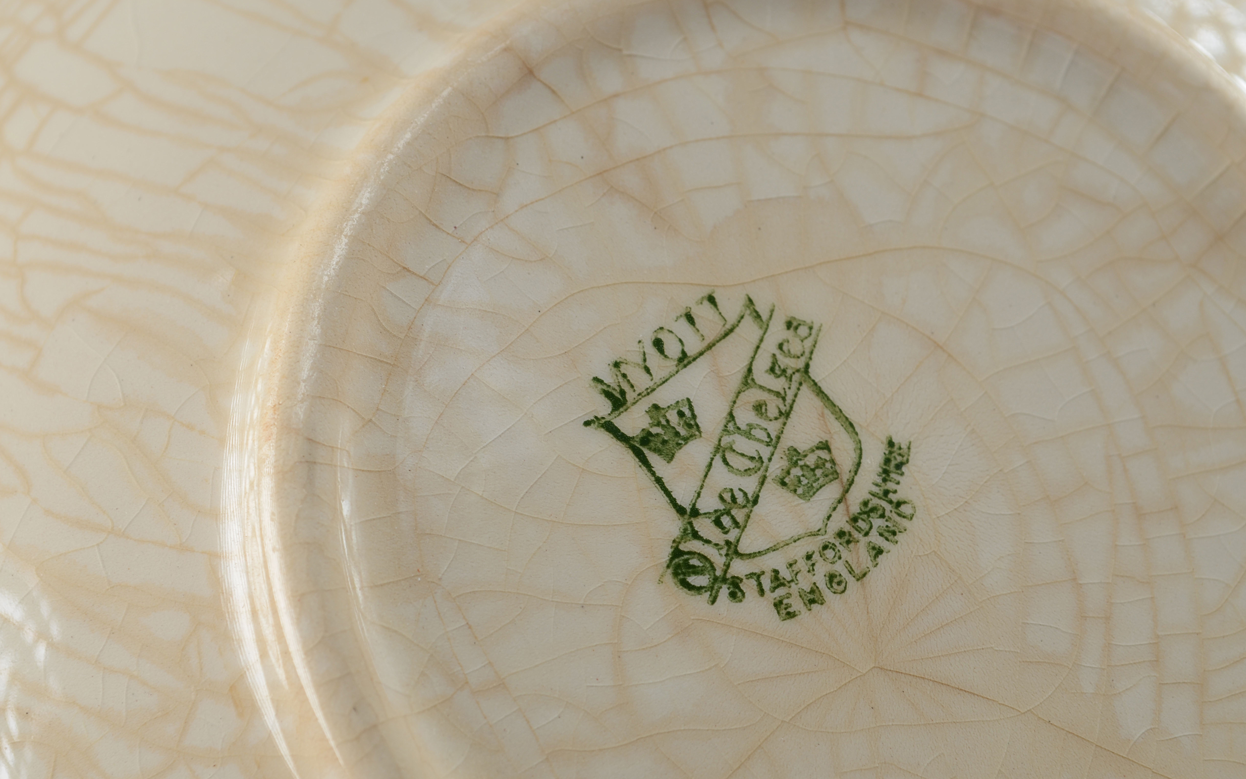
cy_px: 411
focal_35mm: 85
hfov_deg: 24.5
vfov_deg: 15.5
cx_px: 626
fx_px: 2870
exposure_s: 1/80
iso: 100
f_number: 13
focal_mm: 55
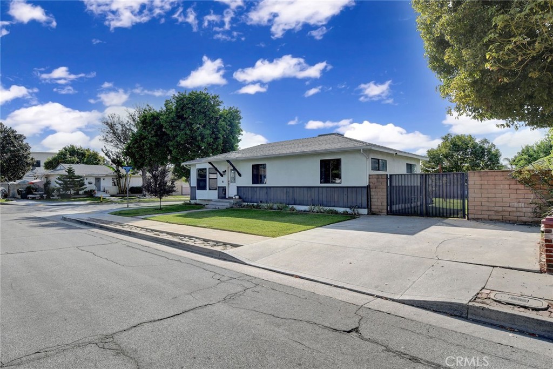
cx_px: 276
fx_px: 292
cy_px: 184
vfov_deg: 64.6
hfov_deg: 86.9
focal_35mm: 19
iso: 400
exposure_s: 1/800
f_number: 14
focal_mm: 13
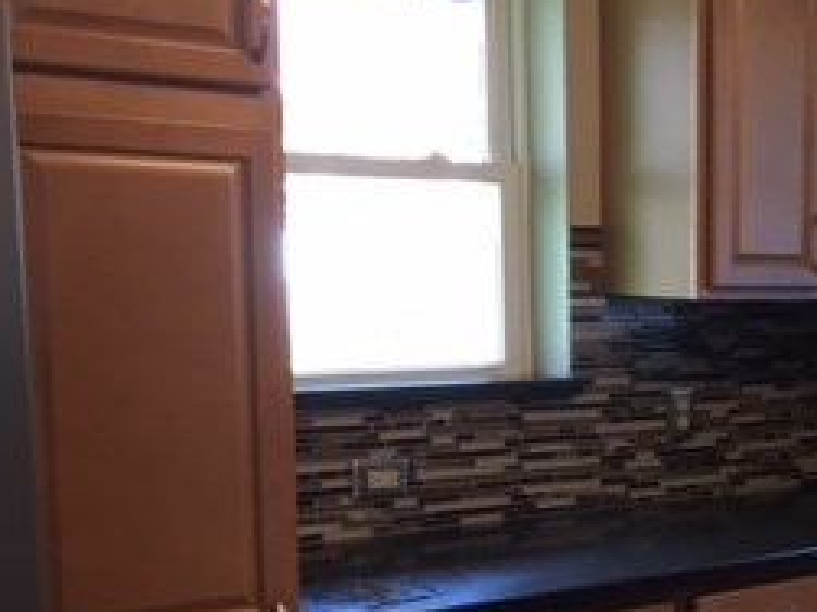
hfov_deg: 24.4
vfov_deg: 19.6
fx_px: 1746
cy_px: 537
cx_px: 921
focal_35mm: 74
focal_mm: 4.15
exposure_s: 1/30
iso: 80
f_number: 2.2
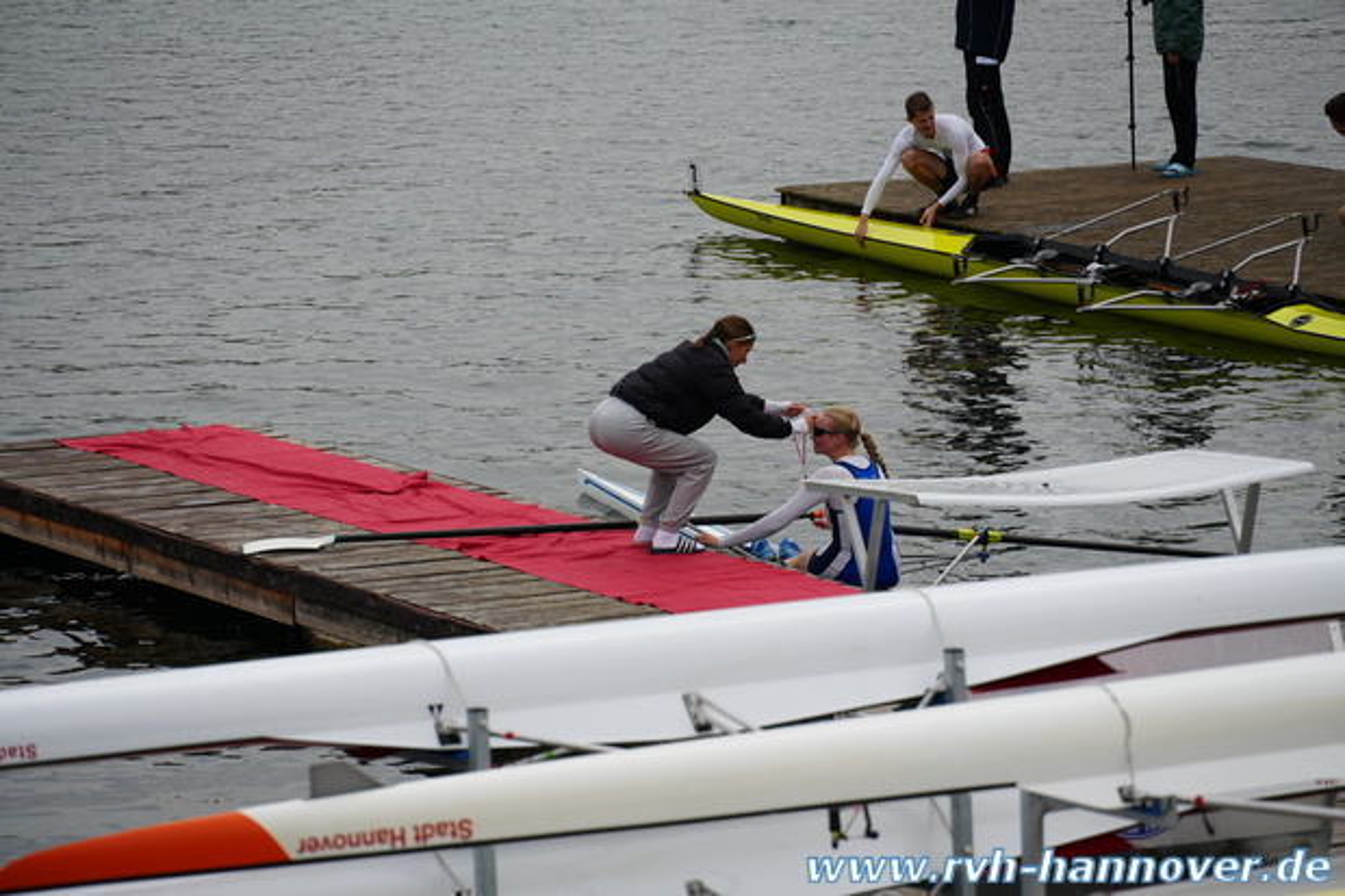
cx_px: 672
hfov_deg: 10.2
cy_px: 448
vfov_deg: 6.8
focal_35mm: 202
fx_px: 7563
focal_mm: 135
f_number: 6.3
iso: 100
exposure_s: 1/250
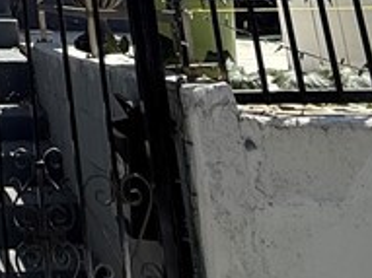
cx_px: -130
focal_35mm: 75
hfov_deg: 22.8
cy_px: -344
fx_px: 805
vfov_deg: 14.6
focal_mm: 2.22
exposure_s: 1/1901
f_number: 2.2
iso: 50
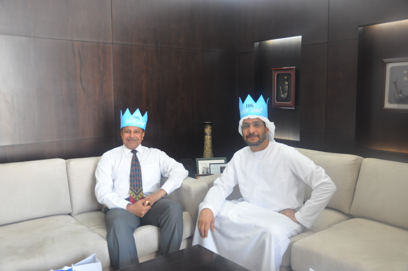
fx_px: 374
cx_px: 204
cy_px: 136
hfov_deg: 57.3
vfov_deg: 39.9
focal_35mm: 33
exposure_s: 1/30
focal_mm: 22
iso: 800
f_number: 5
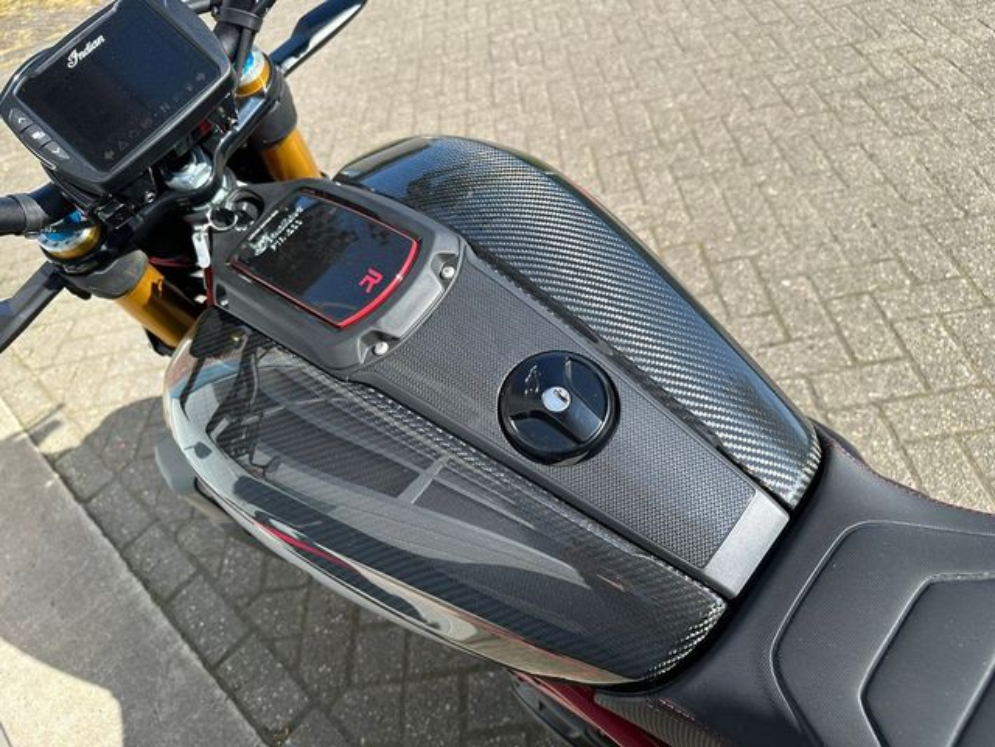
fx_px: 690
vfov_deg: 56.8
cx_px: 498
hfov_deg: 71.6
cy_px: 374
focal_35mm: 24
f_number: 1.78
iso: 80
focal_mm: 6.86
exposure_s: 1/1321
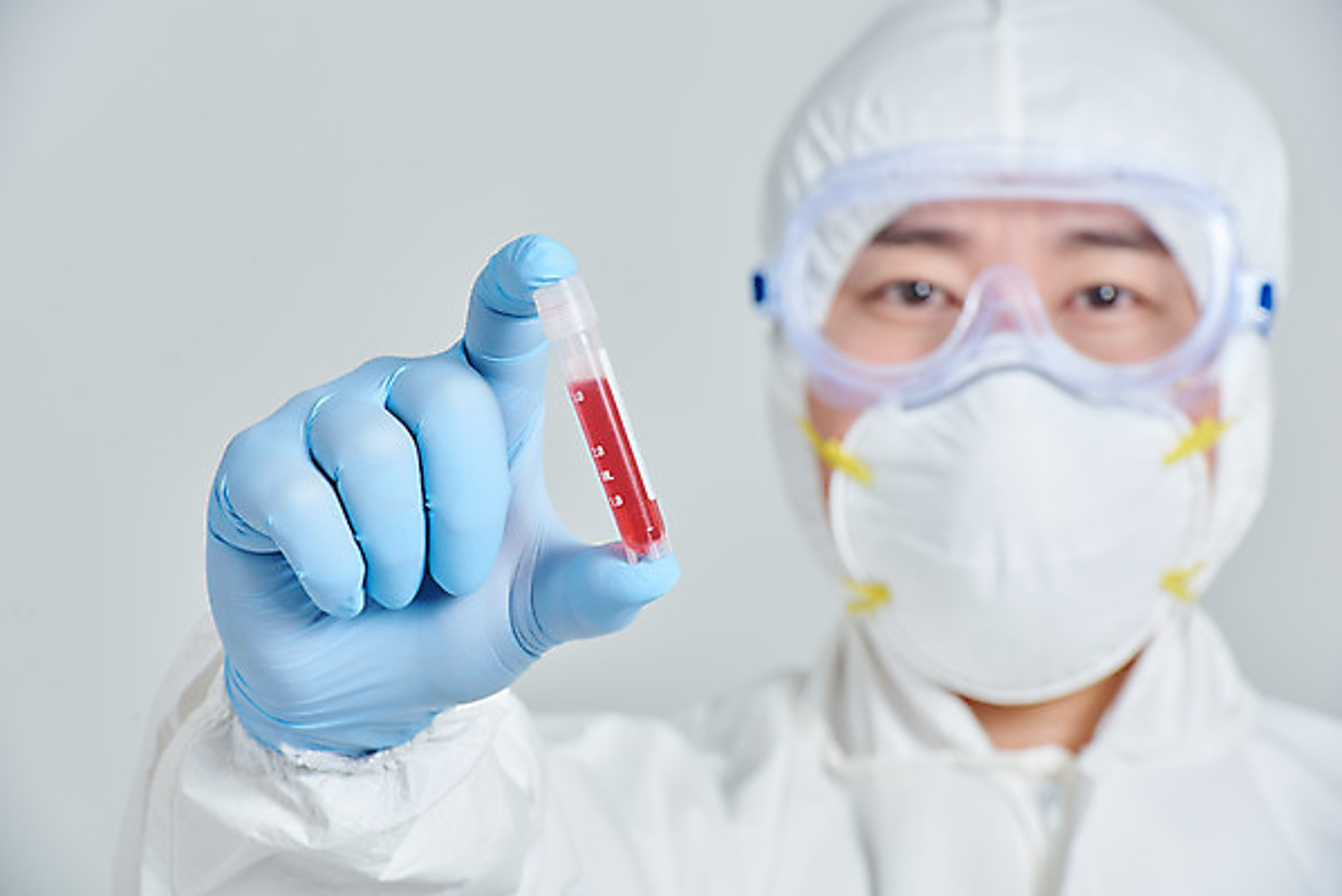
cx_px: 671
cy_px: 448
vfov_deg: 6.9
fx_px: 7459
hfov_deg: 10.3
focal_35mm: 200
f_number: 14
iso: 100
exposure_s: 1/125
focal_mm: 200
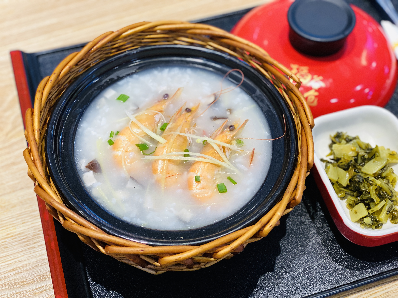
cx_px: 199
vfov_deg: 28.0
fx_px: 598
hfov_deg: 36.8
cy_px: 149
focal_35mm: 52
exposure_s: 1/100
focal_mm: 6
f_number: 2
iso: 125
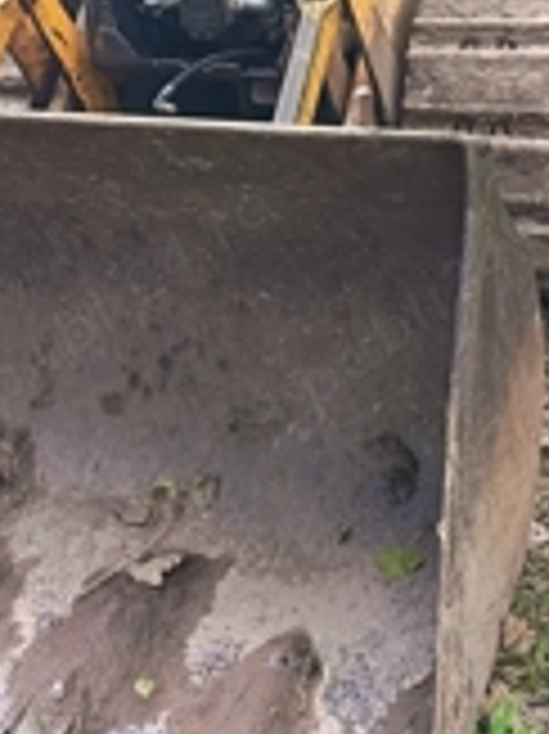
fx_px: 1249
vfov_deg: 30.7
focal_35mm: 59
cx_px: 284
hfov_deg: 24.8
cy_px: 27
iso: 385
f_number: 1.75
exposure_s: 1/120
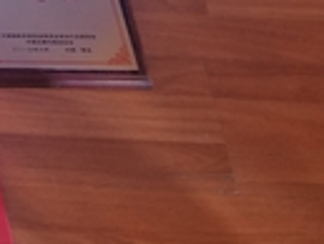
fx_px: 1209
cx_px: -432
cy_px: 70
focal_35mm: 129
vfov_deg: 11.5
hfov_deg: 12.4
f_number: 1.7
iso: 200
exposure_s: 1/17
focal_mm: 4.25
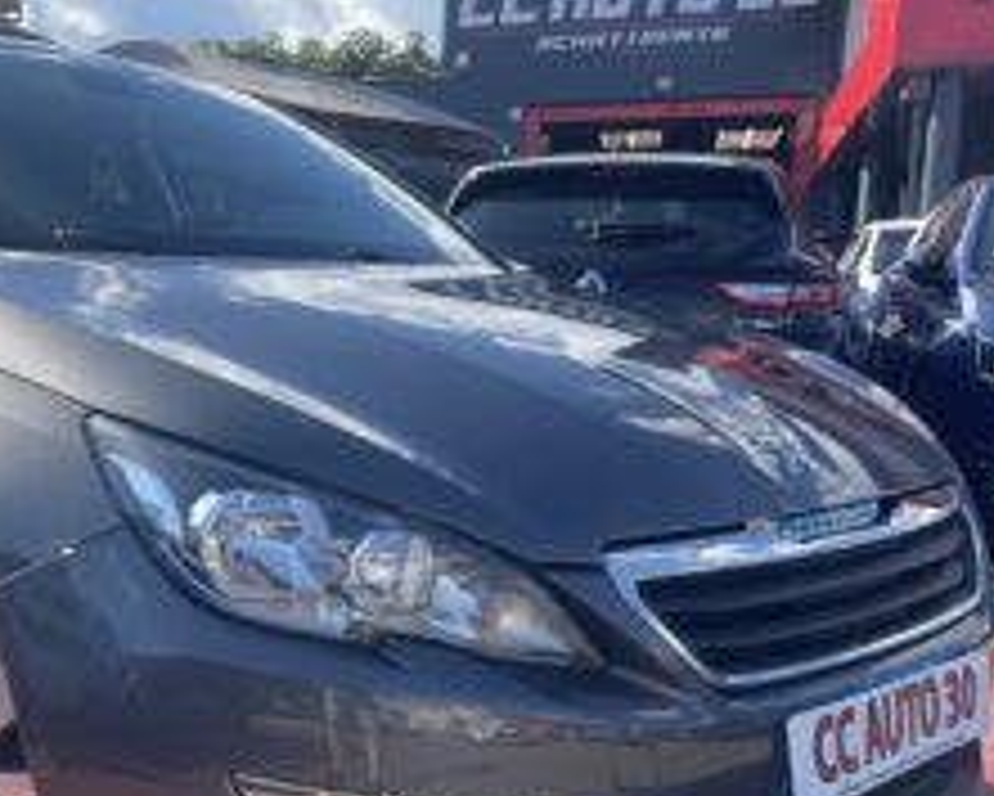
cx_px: 245
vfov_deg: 34.5
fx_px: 1266
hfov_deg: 41.6
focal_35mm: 43
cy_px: 555
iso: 32
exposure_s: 1/1401
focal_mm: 4.2
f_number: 1.6
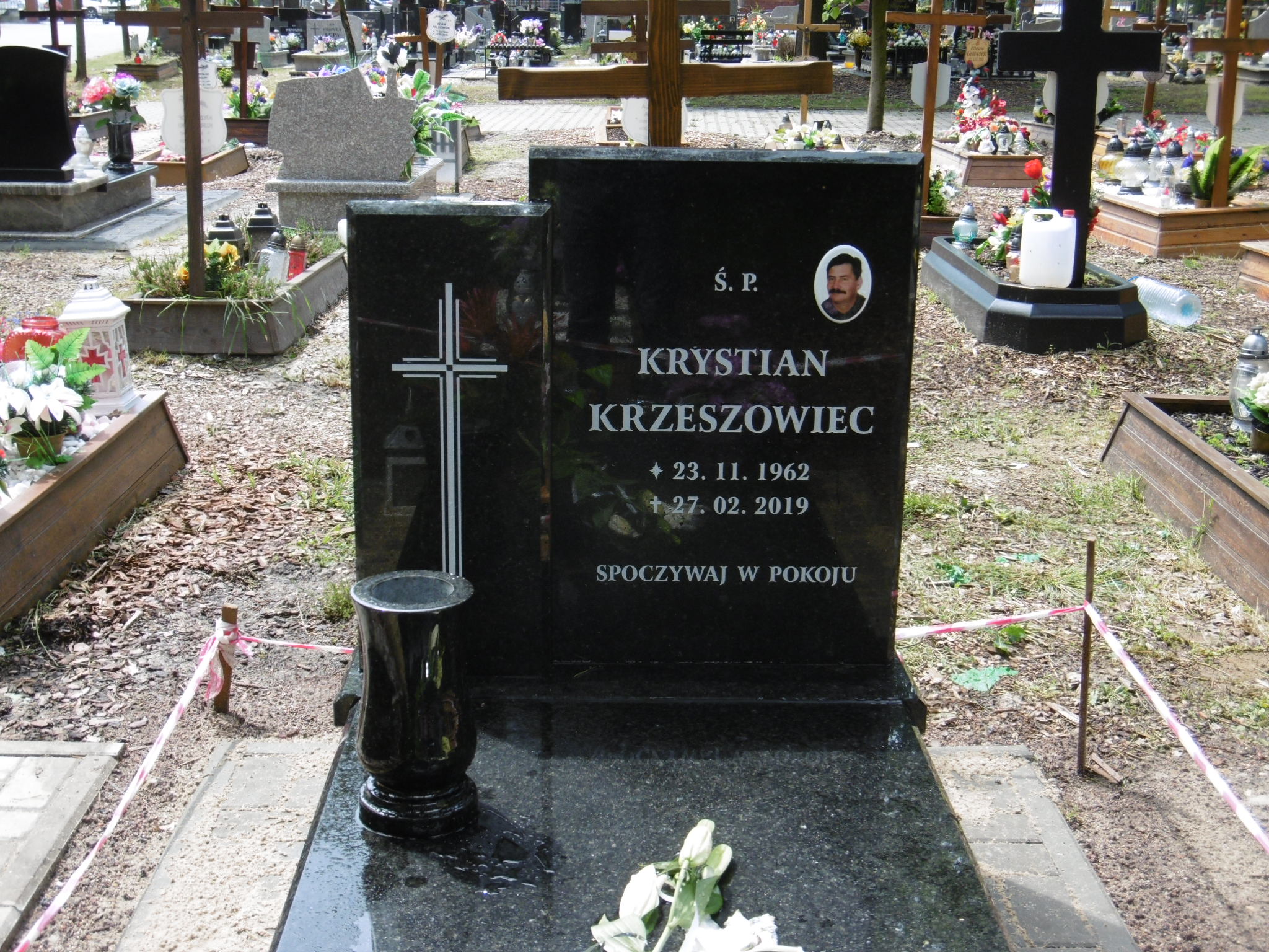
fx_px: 1870
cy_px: 476
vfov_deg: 28.6
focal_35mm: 51
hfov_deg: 37.5
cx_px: 634
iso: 100
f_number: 4
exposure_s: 1/160
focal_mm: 9.2
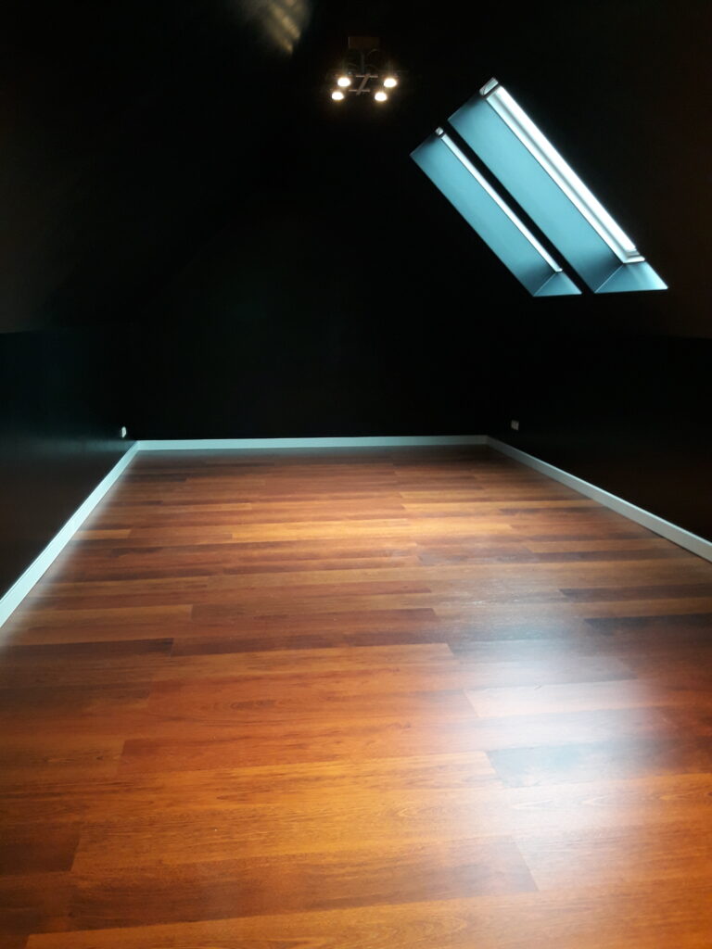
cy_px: 474
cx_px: 356
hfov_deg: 49.7
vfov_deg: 63.4
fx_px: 768
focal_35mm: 28
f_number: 1.9
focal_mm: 3.7
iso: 100
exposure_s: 1/33
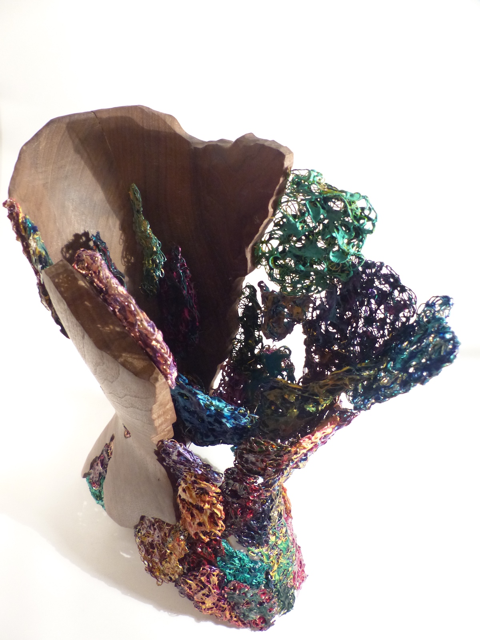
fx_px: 462
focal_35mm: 25
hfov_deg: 54.9
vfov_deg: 69.4
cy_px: 320
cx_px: 240
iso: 400
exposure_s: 1/8
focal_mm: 4.5
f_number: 2.8
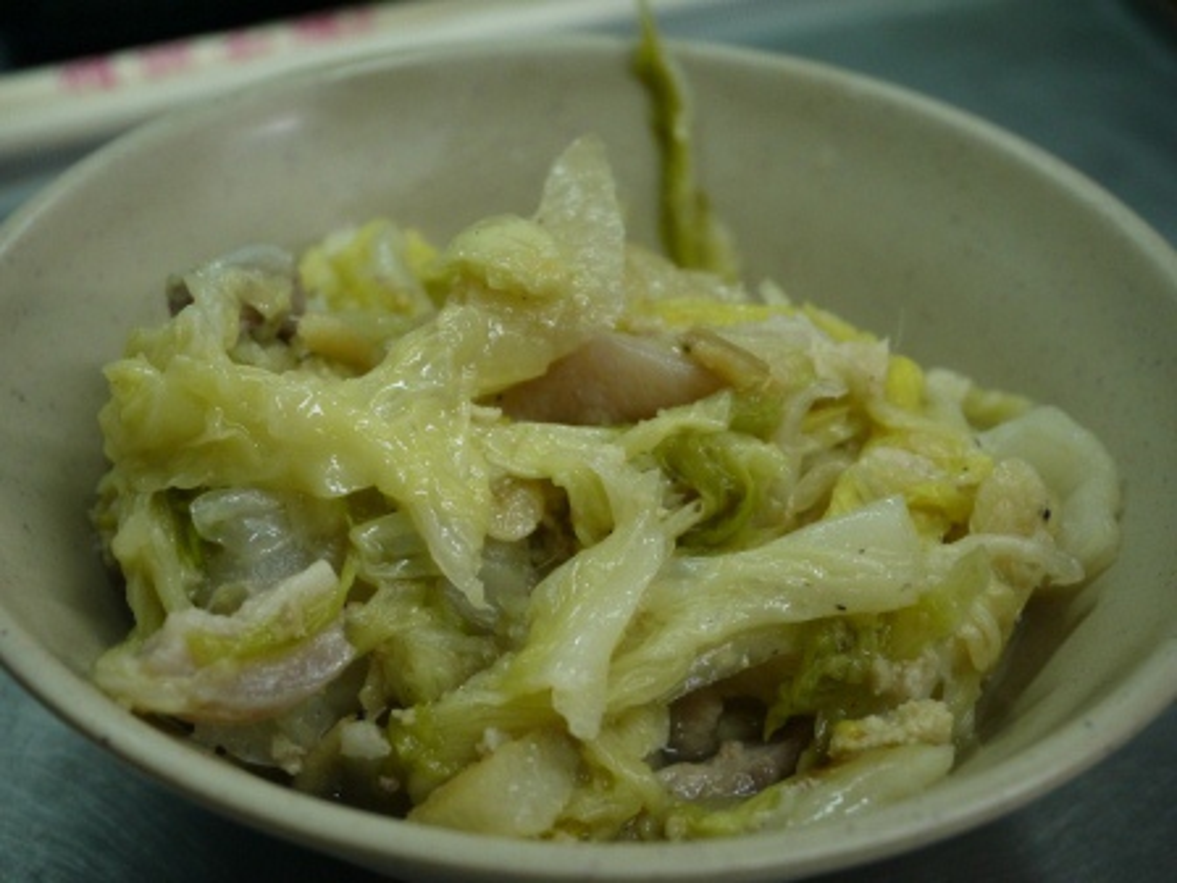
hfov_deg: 26.3
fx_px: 2516
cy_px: 442
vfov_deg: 19.9
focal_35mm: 74
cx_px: 588
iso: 1000
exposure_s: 1/80
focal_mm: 37
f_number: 5.6
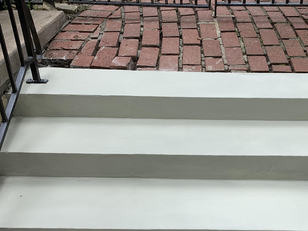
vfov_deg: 34.8
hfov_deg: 45.0
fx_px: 365
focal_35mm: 41
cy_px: 157
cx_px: 207
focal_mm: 4.25
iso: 25
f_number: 1.8
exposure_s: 1/928
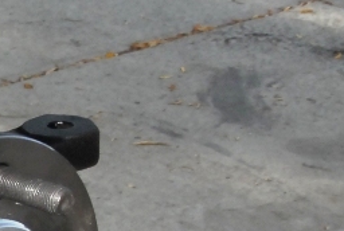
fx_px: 1609
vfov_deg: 8.2
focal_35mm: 168
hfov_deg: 11.6
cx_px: -200
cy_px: 220
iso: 640
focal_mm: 28
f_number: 20
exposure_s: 1/60
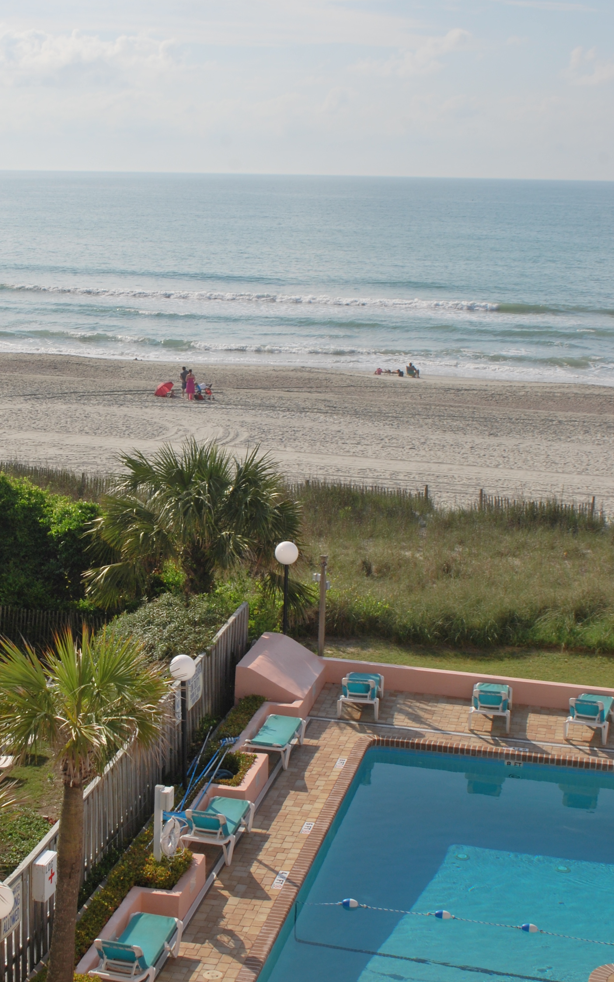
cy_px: 457
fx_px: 1473
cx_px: 190
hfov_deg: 23.4
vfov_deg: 36.9
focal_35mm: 55
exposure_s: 1/200
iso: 100
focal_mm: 26
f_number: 11
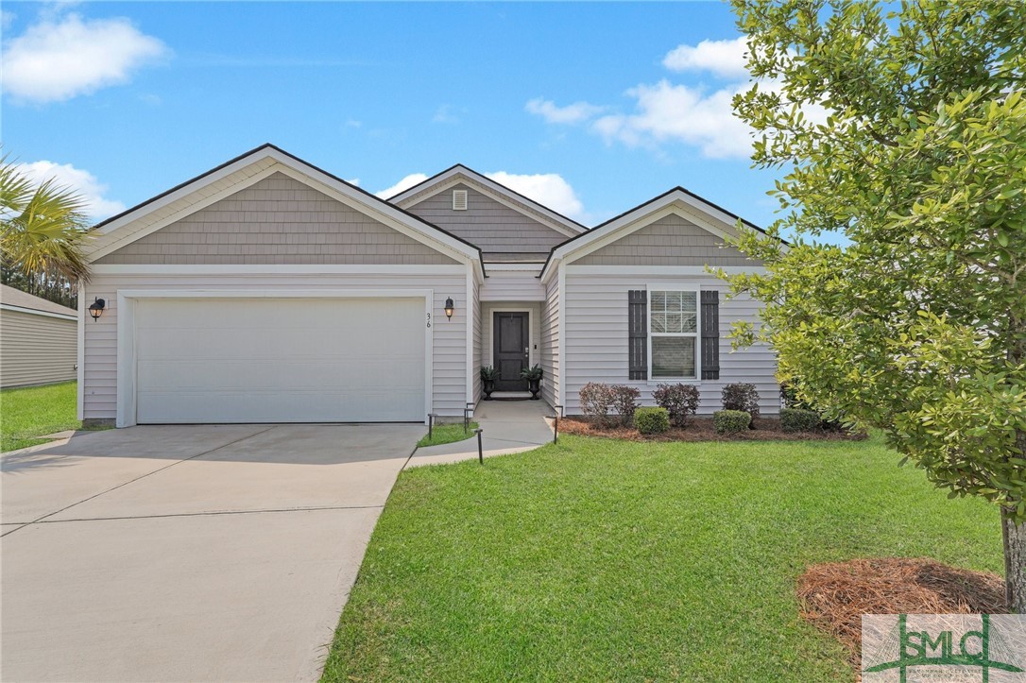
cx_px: 513
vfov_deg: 72.0
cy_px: 342
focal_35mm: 16
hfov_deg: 95.0
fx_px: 470
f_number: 9
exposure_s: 1/60
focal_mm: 16.5
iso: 320
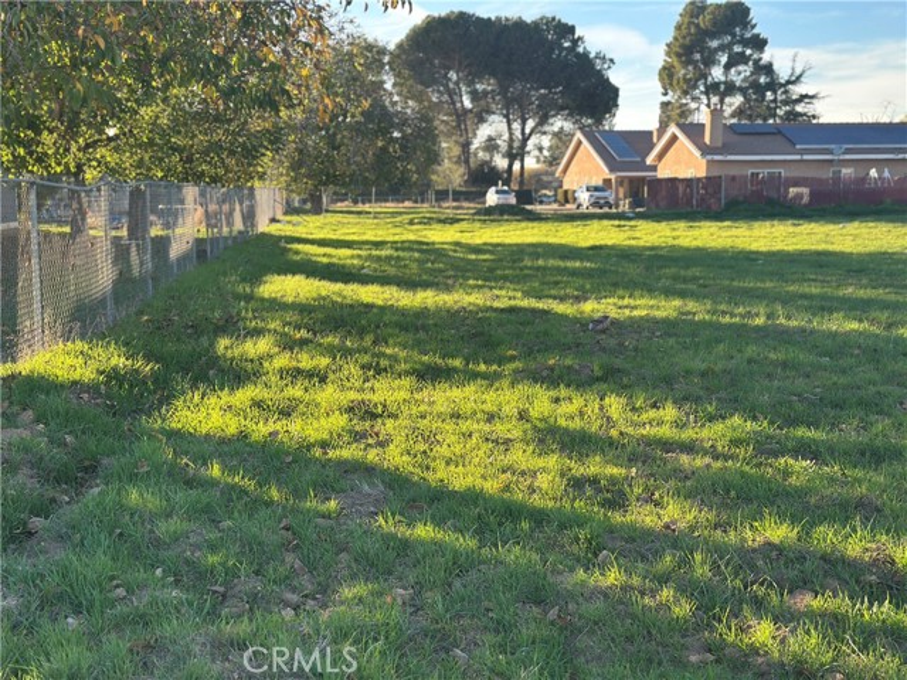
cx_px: 454
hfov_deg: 39.7
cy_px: 340
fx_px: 1258
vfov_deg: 30.3
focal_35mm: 48
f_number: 1.78
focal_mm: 6.86
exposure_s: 1/816
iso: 80
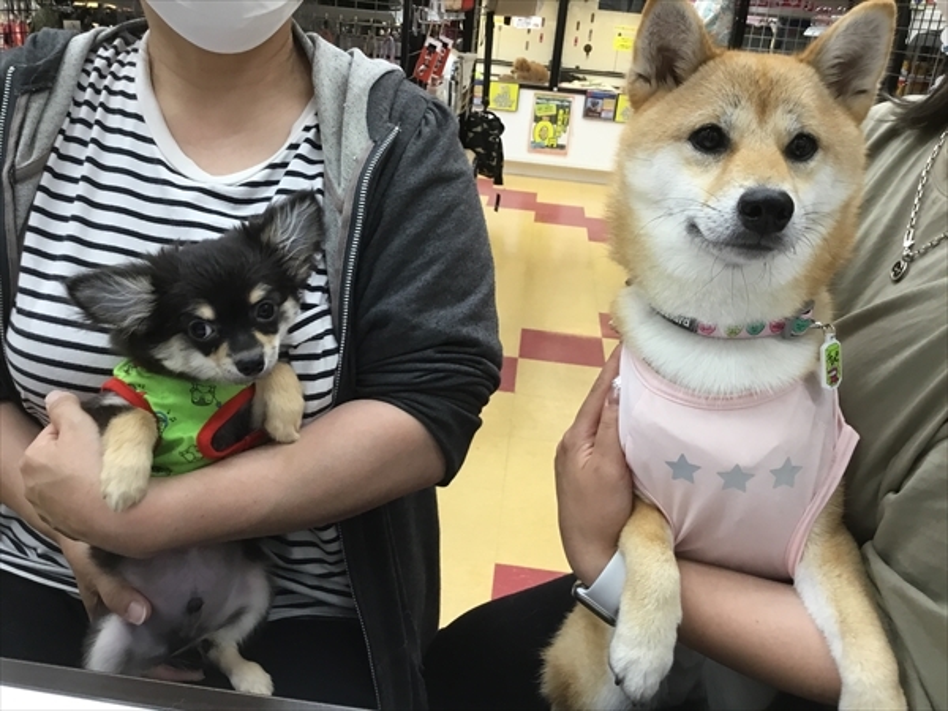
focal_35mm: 31
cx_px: 474
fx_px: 849
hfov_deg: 58.4
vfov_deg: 45.4
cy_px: 356
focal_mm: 3.3
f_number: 2.4
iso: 64
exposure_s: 1/30
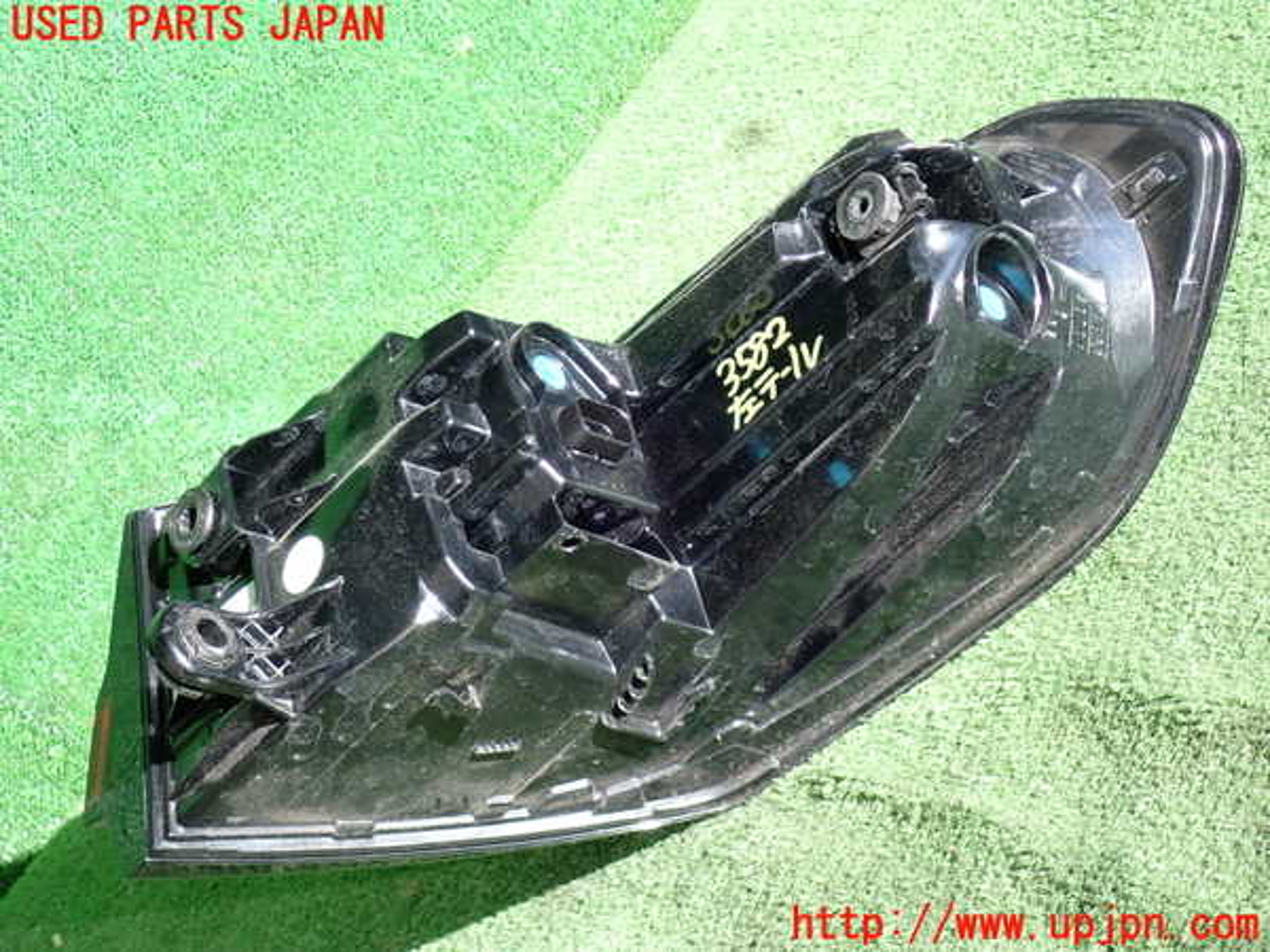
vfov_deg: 15.7
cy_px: 476
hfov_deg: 20.9
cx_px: 635
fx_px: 3449
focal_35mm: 94
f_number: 4.7
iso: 160
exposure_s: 1/125
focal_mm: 16.79
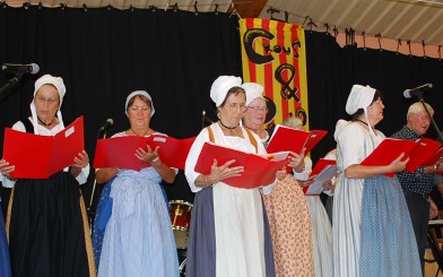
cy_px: 174
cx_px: 241
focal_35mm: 50
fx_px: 604
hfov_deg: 40.3
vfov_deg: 25.8
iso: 200
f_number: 3.8
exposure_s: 1/60
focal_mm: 20
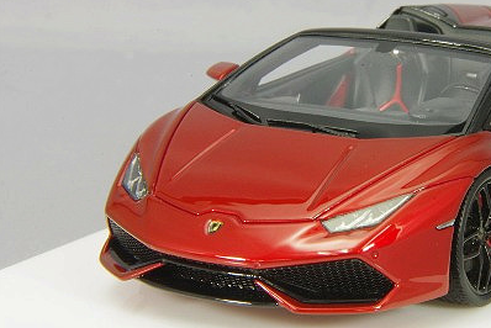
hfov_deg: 11.4
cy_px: 147
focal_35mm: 180
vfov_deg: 7.6
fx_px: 2457
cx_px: 390
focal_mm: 75
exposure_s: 1
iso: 400
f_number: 32
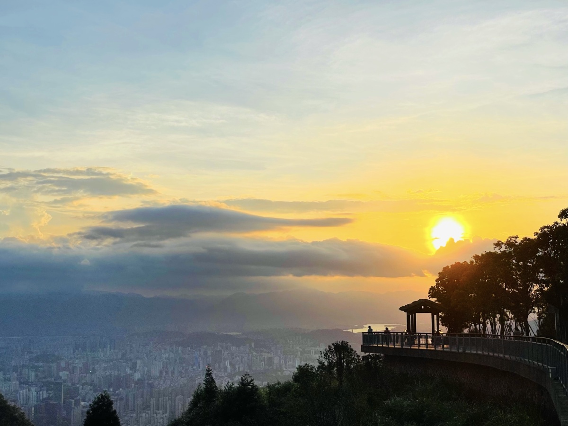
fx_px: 853
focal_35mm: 52
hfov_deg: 36.8
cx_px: 284
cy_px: 213
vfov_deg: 28.0
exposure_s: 1/2083
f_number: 2
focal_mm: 6
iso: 25
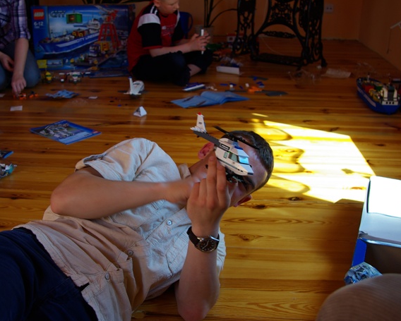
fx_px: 542
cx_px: 169
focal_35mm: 46
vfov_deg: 33.0
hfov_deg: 40.5
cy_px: 153
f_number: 4.5
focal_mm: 23
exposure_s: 1/60
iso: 100
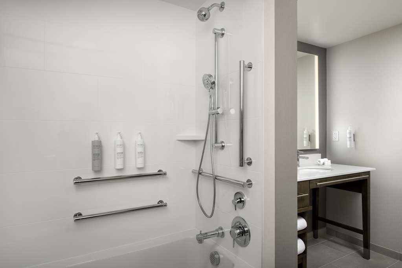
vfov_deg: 59.5
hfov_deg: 81.2
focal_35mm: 21
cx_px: 201
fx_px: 234
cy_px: 134
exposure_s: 1/250
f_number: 11
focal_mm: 21
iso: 400
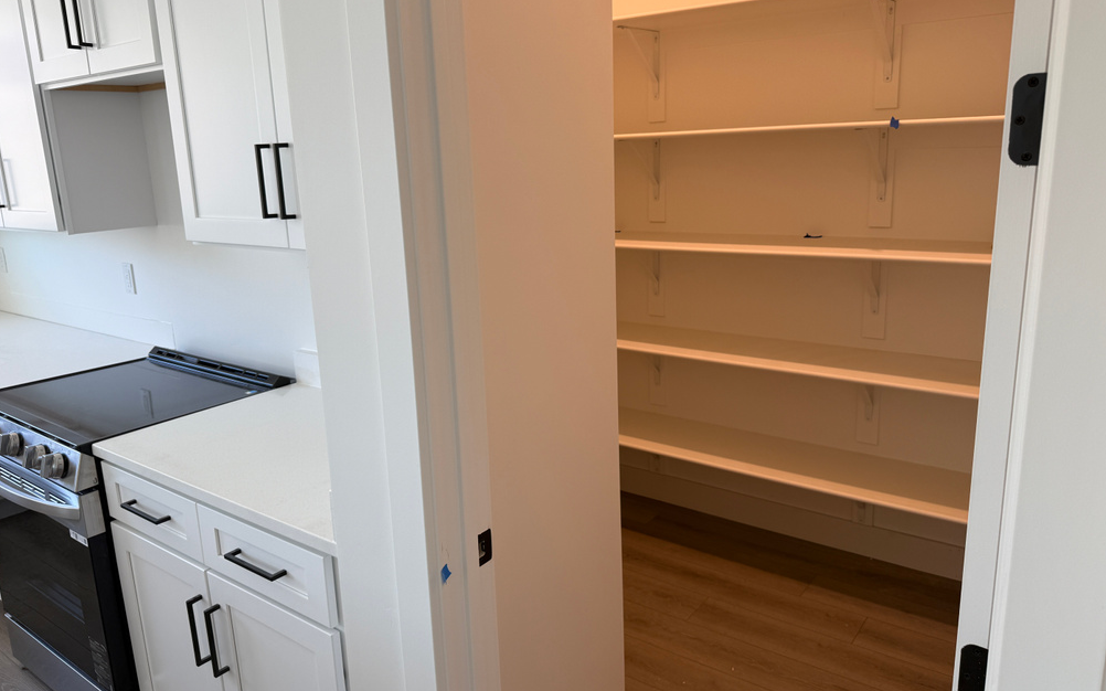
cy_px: 330
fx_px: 784
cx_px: 549
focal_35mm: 26
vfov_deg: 47.6
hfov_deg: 70.4
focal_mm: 6.76
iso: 64
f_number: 1.78
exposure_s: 1/120
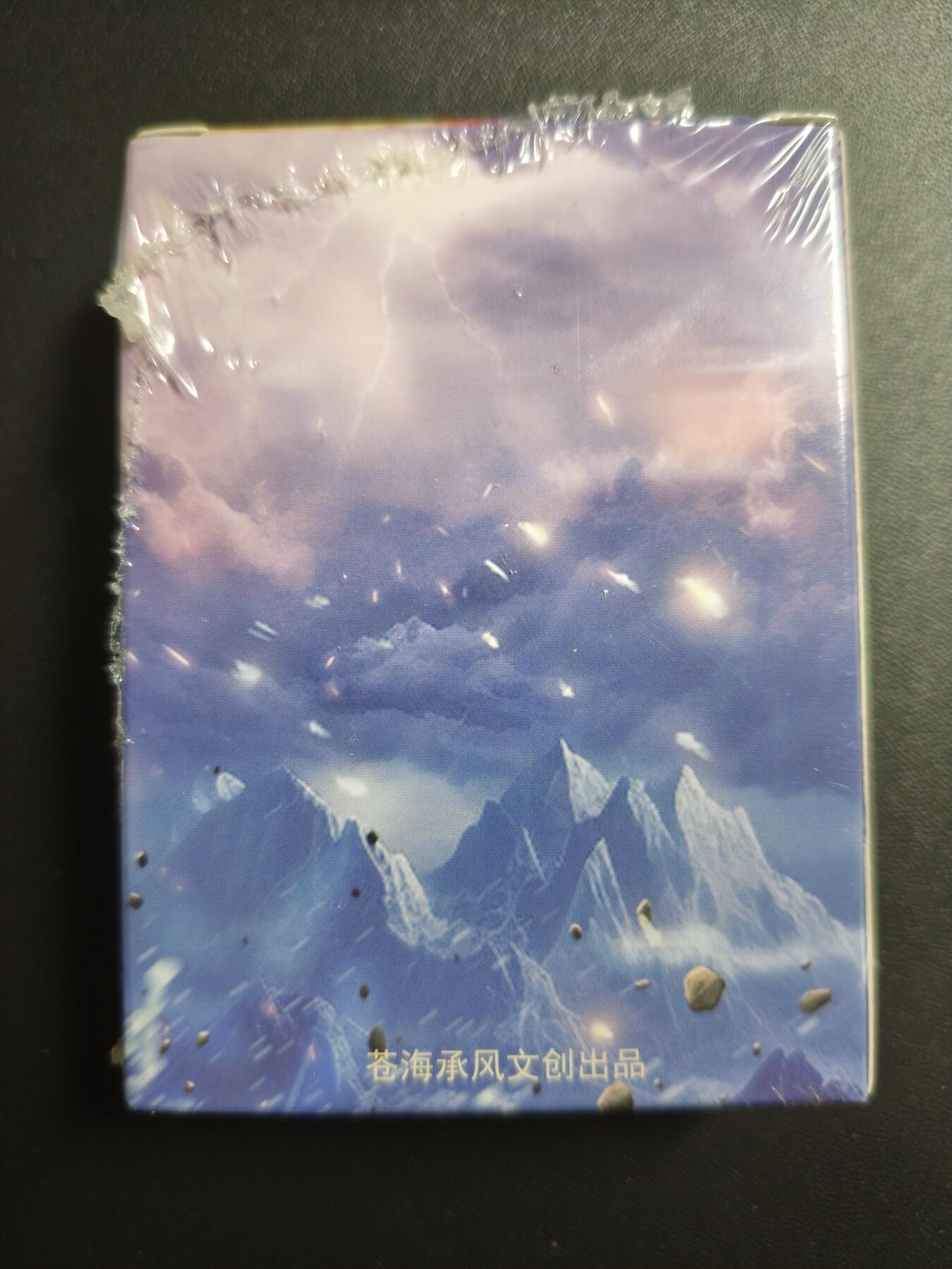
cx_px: 476
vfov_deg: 67.3
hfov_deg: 53.1
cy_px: 634
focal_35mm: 26
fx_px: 953
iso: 640
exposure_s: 1/50
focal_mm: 4.94
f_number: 1.5
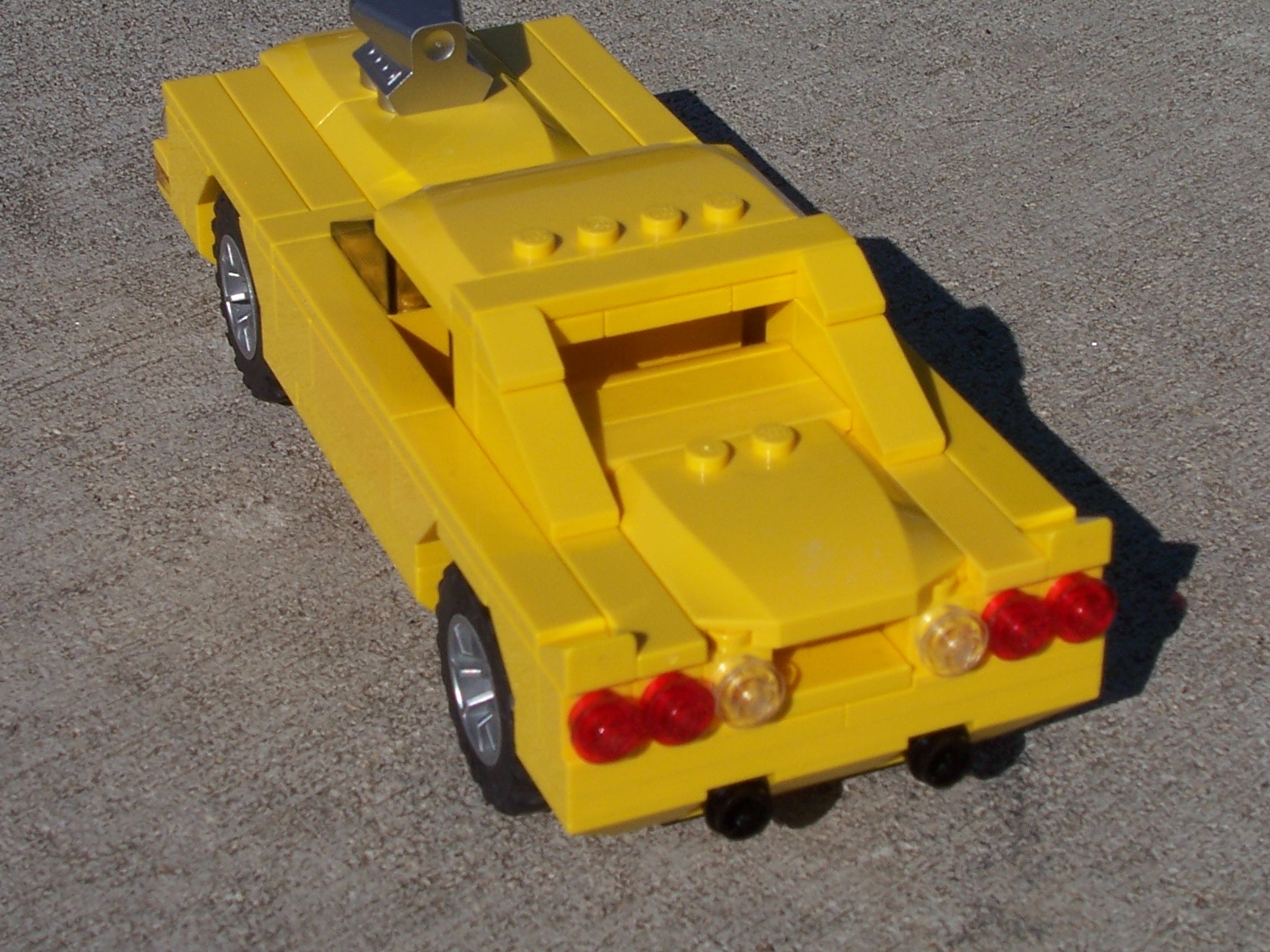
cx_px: 613
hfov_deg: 24.4
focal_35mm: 80
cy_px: 432
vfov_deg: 18.4
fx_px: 2935
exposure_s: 1/1000
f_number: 5.6
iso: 80
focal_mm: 10.3
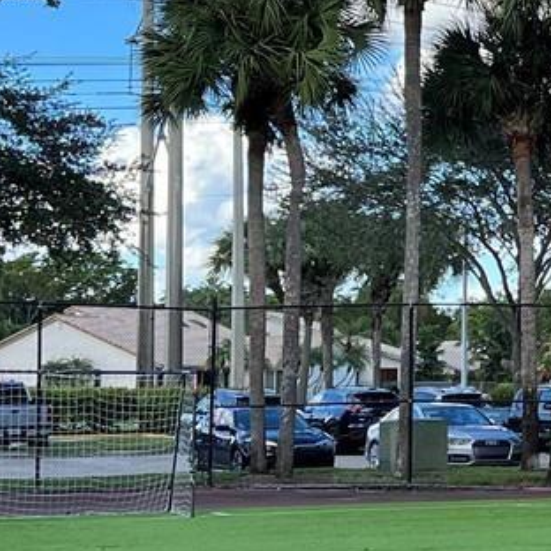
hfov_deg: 14.1
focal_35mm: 118
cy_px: 233
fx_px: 2125
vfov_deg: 14.8
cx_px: 729
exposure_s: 1/2083
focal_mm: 5.7
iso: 50
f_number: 1.5
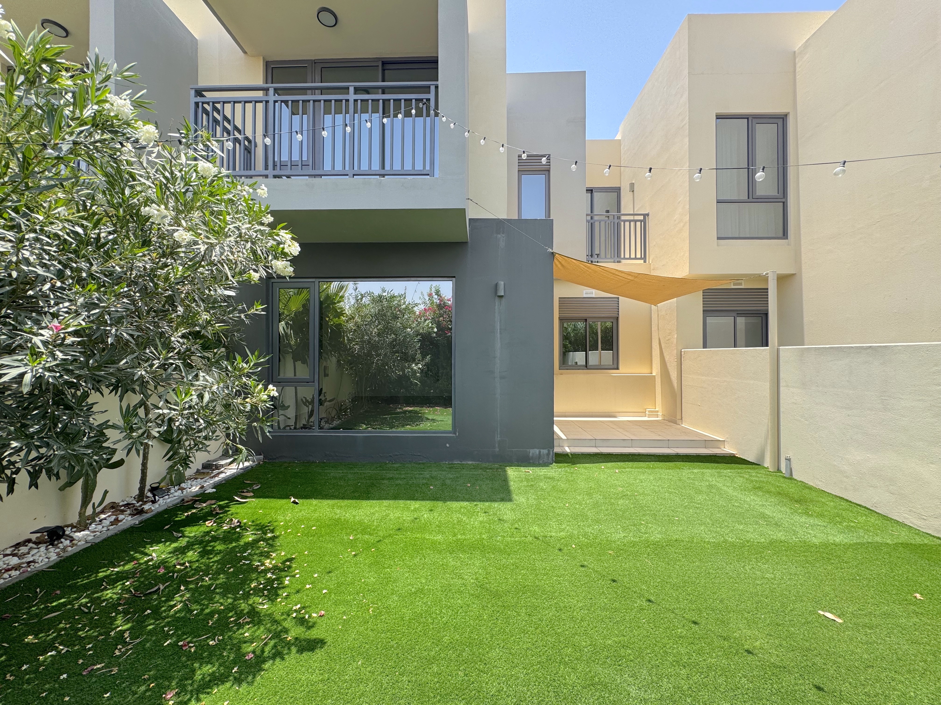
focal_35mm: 14
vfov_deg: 85.7
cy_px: 352
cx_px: 470
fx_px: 381
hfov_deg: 102.1
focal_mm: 2.22
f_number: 2.2
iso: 40
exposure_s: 1/573
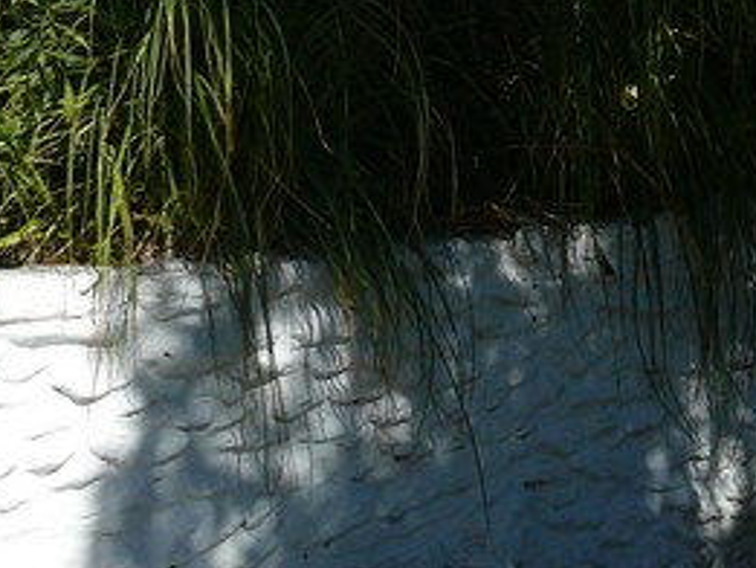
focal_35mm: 109
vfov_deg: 13.3
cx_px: 1049
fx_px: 2382
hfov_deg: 16.8
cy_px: -78
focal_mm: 8.1
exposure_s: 1/200
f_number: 5
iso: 100
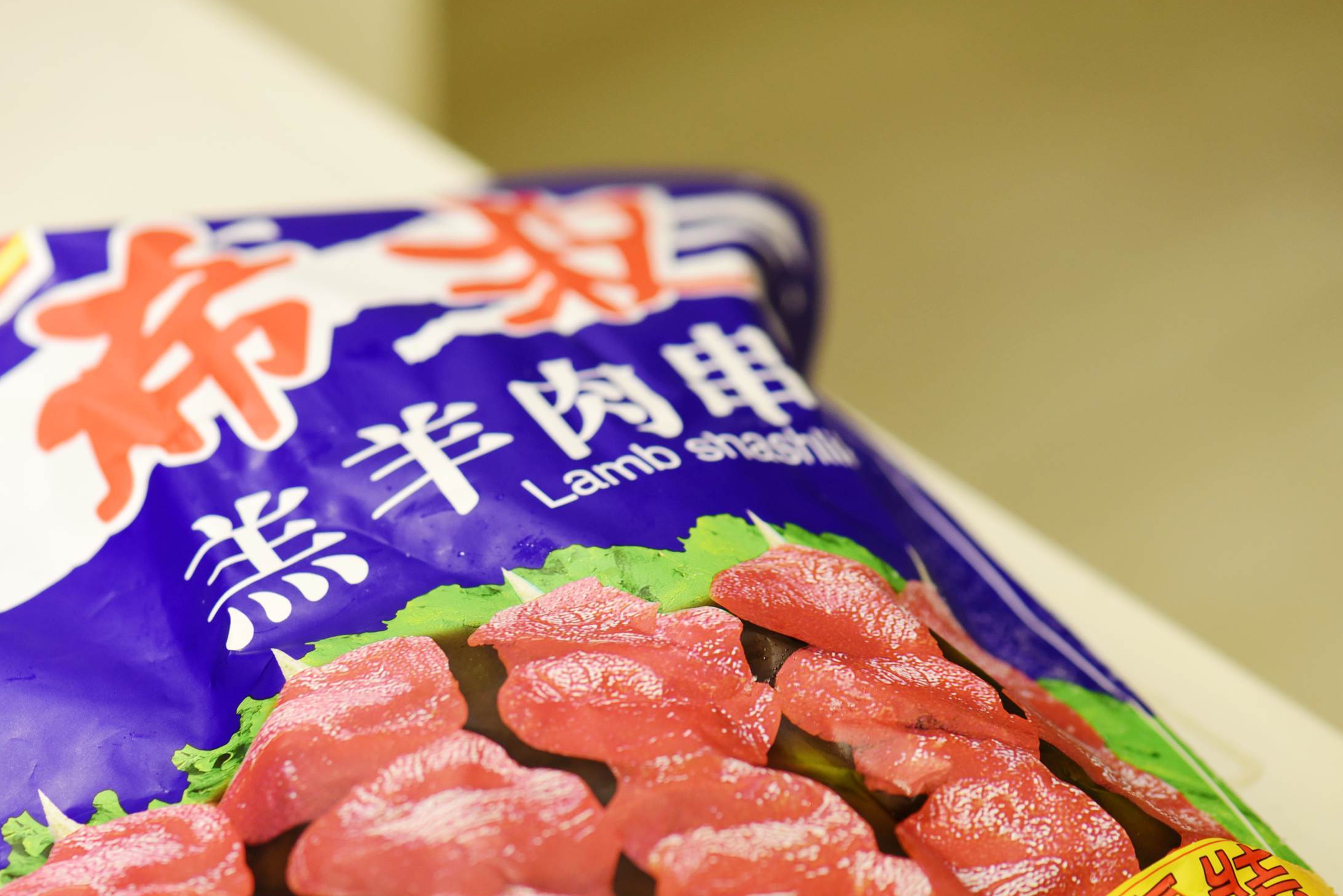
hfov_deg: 14.1
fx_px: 5411
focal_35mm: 145
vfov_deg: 9.5
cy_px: 602
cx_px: 488
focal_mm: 105
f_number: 4.5
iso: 800
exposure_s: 1/20
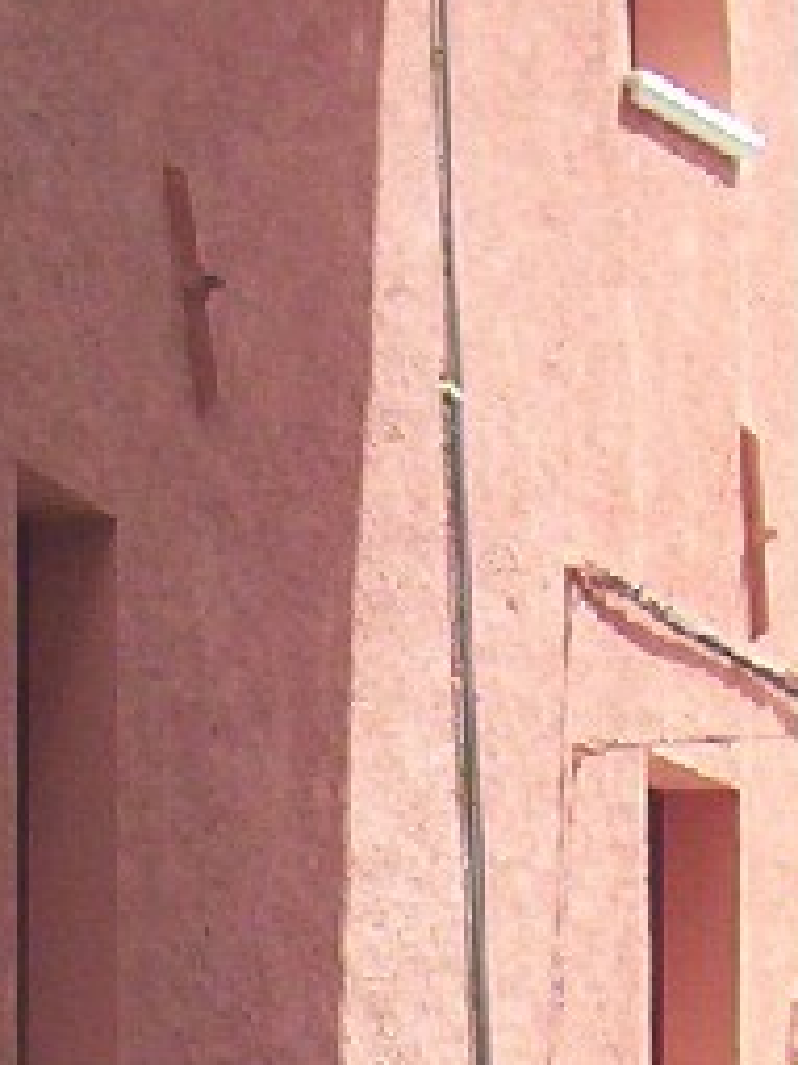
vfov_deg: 6.6
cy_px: 1449
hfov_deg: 5.0
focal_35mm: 297
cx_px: 359
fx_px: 9137
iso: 100
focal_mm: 9.98
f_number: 3.54
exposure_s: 1/493
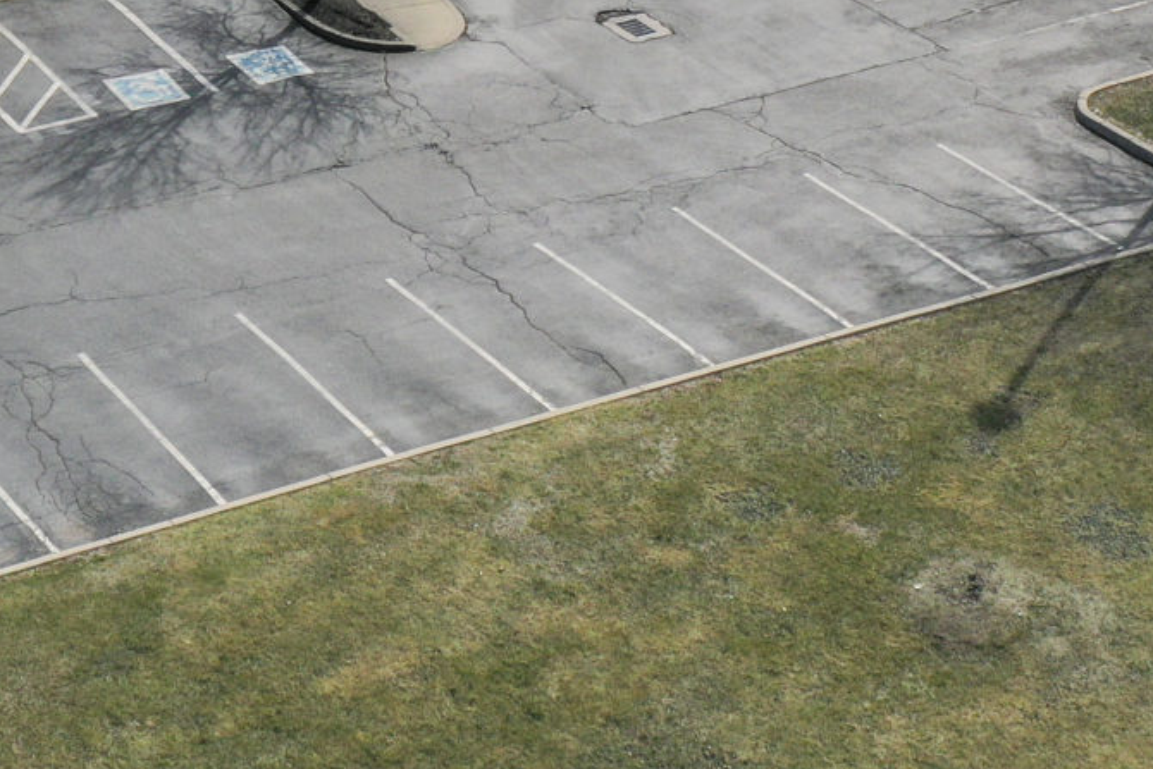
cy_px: -472
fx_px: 3427
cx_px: 303
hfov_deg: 19.0
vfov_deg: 12.1
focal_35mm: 107
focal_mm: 10.26
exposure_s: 1/160
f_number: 4.5
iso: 100
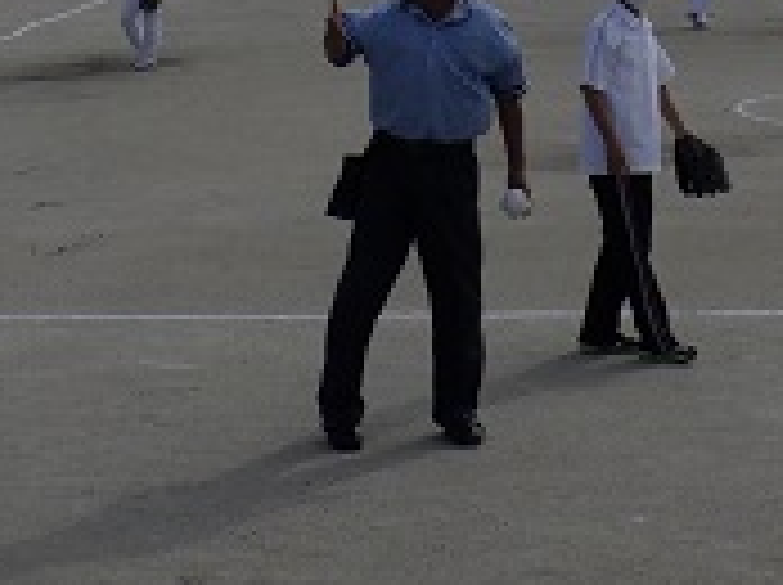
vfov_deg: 11.1
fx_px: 2914
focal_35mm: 129
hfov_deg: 15.3
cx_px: 380
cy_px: -248
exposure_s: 1/1250
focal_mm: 7.5
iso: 125
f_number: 5
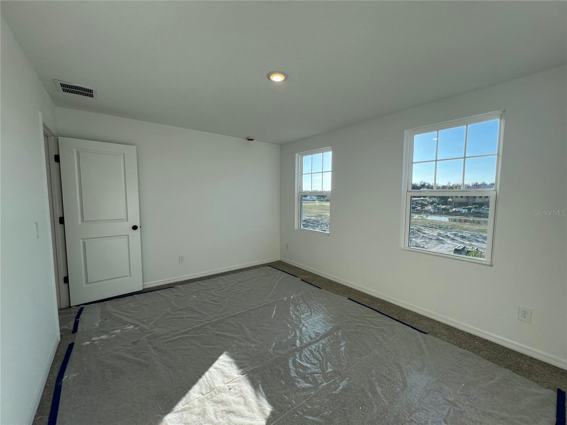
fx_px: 213
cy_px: 212
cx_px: 284
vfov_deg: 89.9
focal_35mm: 13
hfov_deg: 106.2
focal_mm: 1.57
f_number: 1.8
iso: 32
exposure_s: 1/355
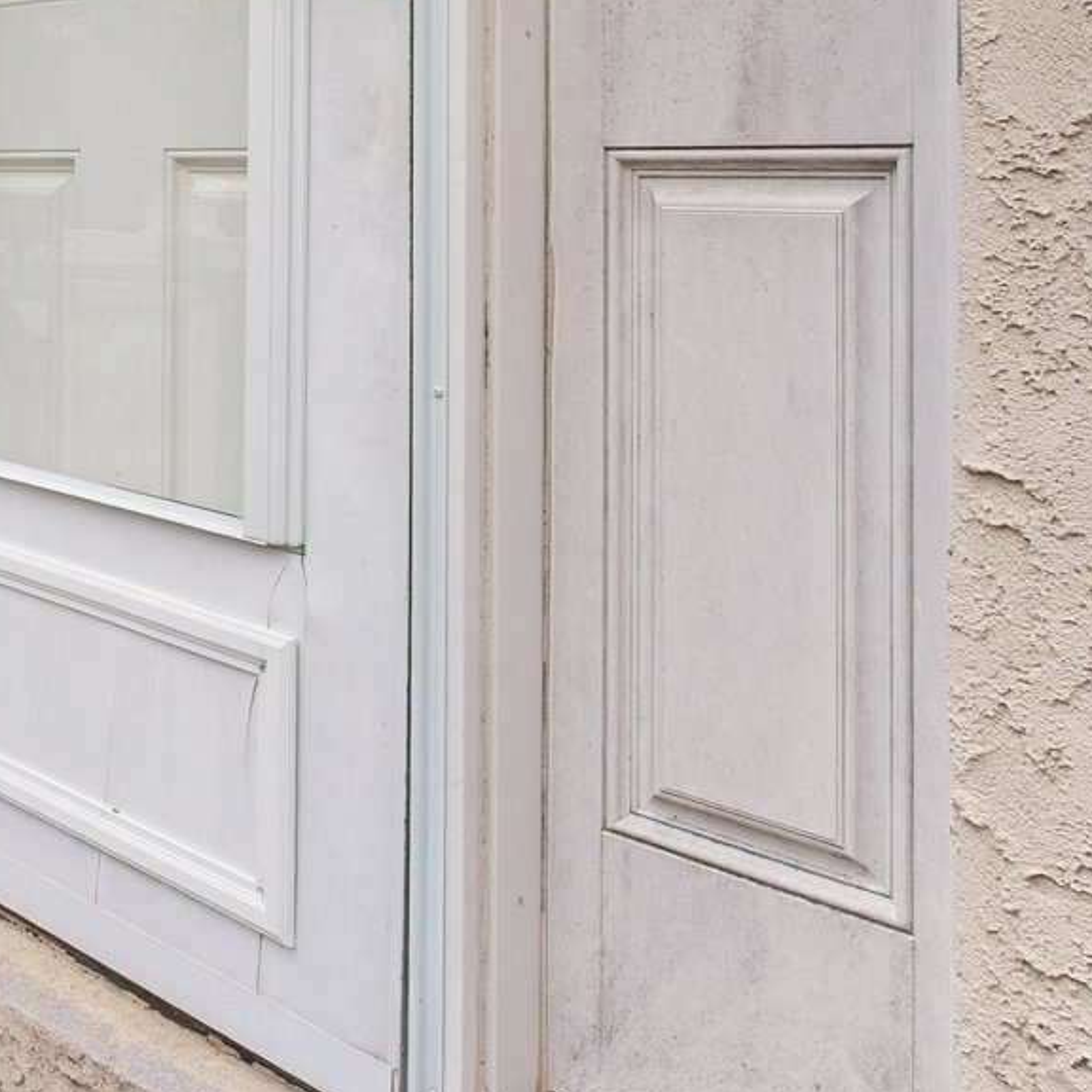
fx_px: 1570
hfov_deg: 33.4
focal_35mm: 44
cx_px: -112
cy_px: 100
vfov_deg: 35.9
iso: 200
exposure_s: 1/200
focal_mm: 7
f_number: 5.6
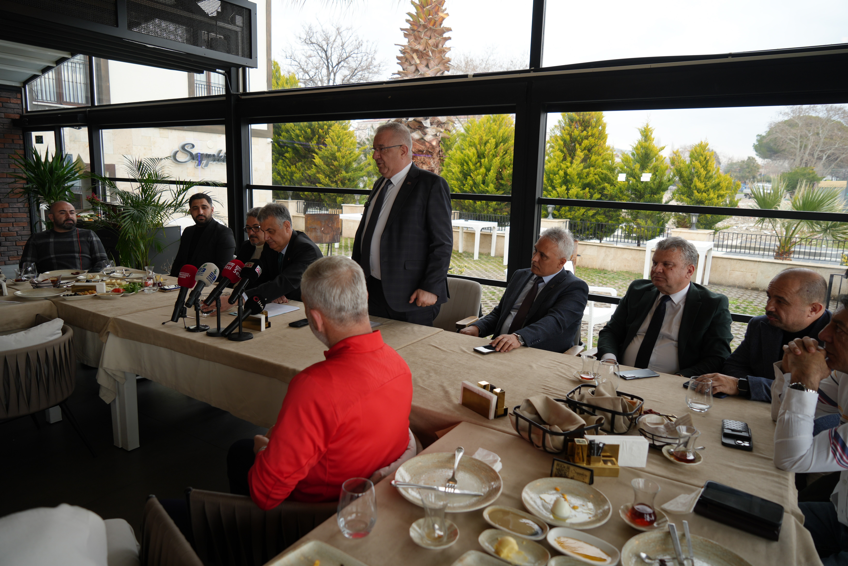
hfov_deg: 73.7
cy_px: 283
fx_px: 565
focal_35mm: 24
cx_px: 424
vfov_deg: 53.1
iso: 160
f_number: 4
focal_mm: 24
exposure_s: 1/160
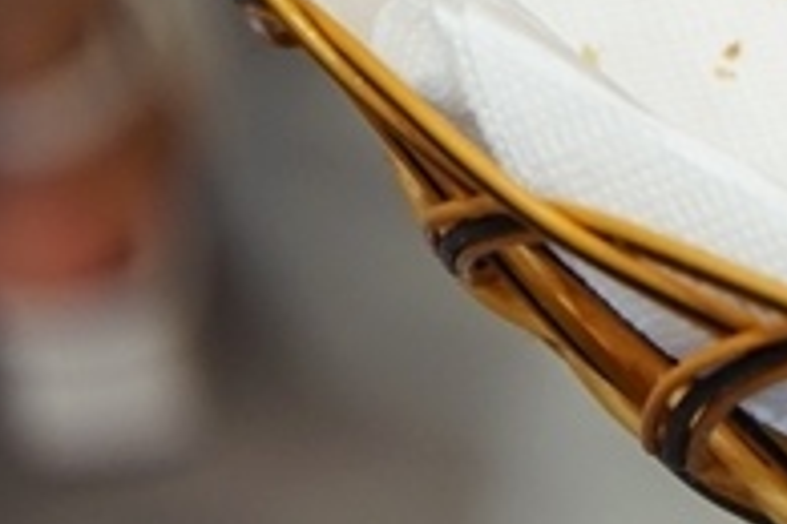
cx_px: 1509
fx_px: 5836
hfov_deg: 7.4
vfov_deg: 5.1
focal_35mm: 267
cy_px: -401
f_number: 5.6
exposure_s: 1/80
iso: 800
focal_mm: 65
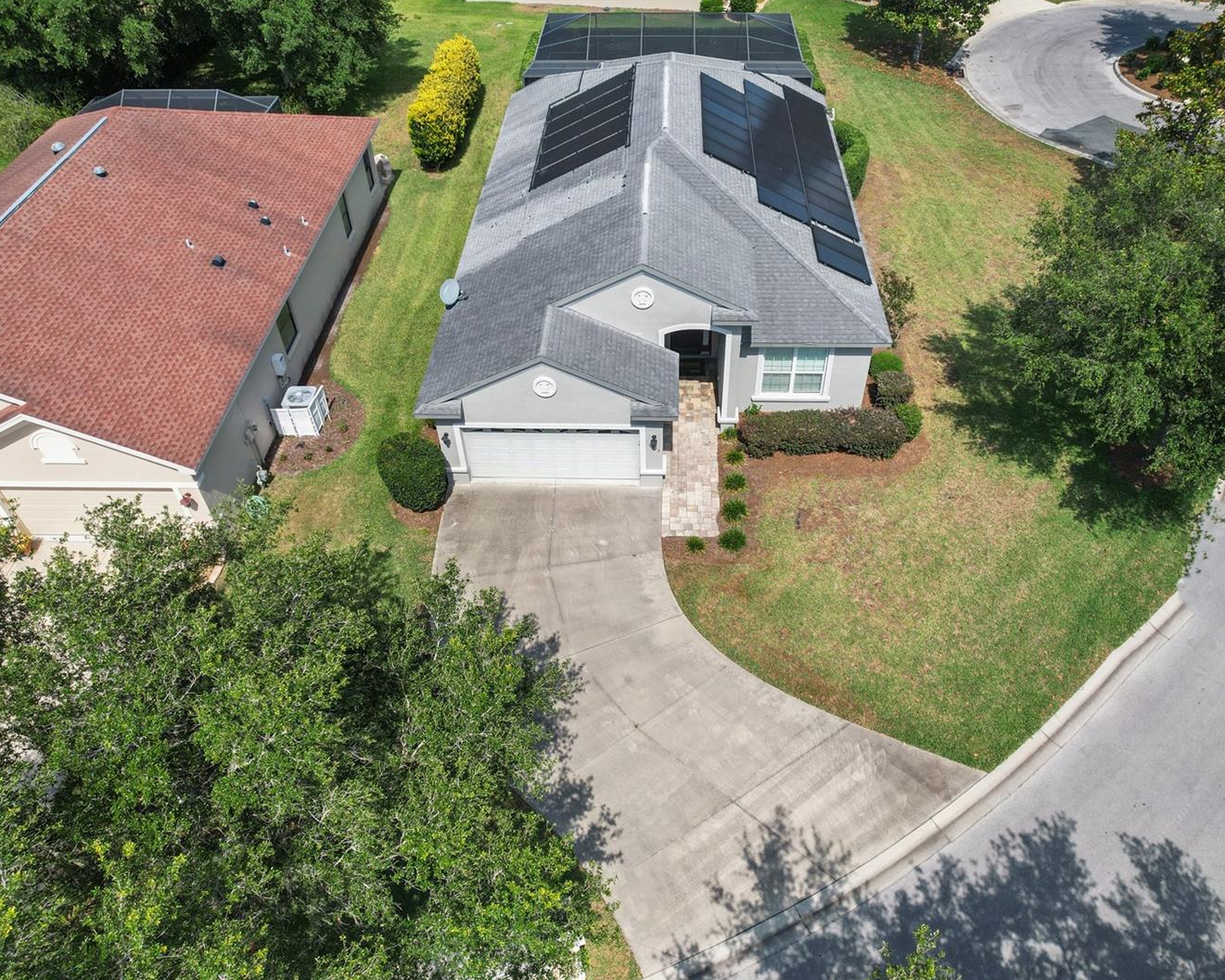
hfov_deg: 68.1
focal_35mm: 25
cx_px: 631
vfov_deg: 56.8
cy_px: 490
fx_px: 906
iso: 120
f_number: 2.8
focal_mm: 8.38
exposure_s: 1/2000
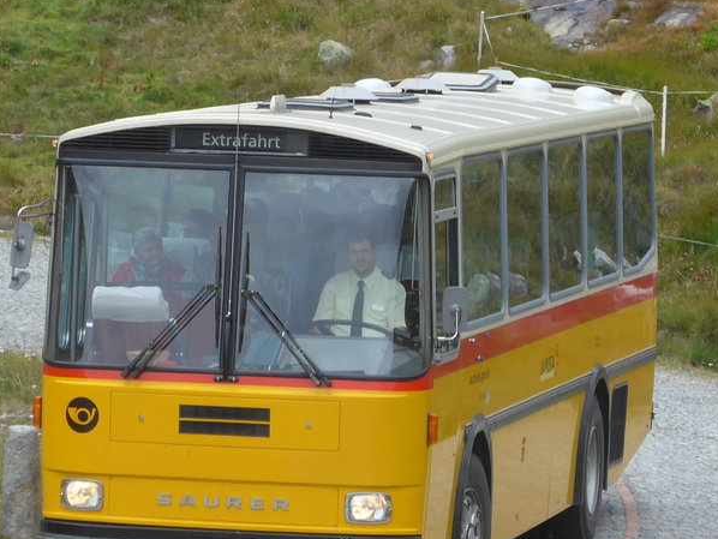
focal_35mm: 353
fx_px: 7325
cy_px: 226
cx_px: 424
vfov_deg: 4.2
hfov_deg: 5.6
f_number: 5.6
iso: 160
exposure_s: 1/250
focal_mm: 34.2
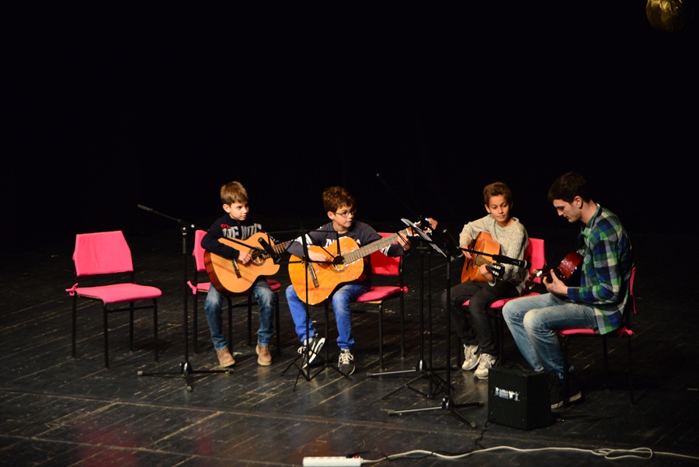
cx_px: 350
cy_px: 234
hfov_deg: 17.1
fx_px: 2331
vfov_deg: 11.4
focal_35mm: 120
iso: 4000
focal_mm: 120
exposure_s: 1/80
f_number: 5.6
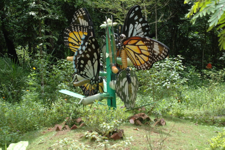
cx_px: 112
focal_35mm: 90
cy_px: 75
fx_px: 562
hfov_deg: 22.6
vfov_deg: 15.2
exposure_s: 1/200
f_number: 7.1
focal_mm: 60
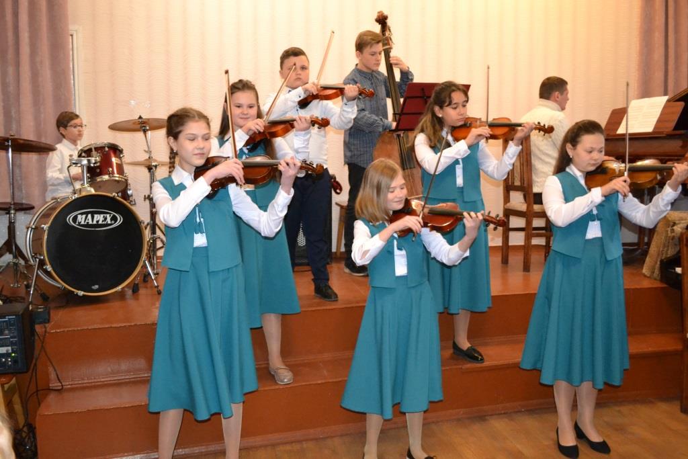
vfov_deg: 40.0
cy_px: 230
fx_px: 631
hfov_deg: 57.2
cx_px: 344
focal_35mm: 33
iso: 3200
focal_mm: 22
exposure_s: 1/60
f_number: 4
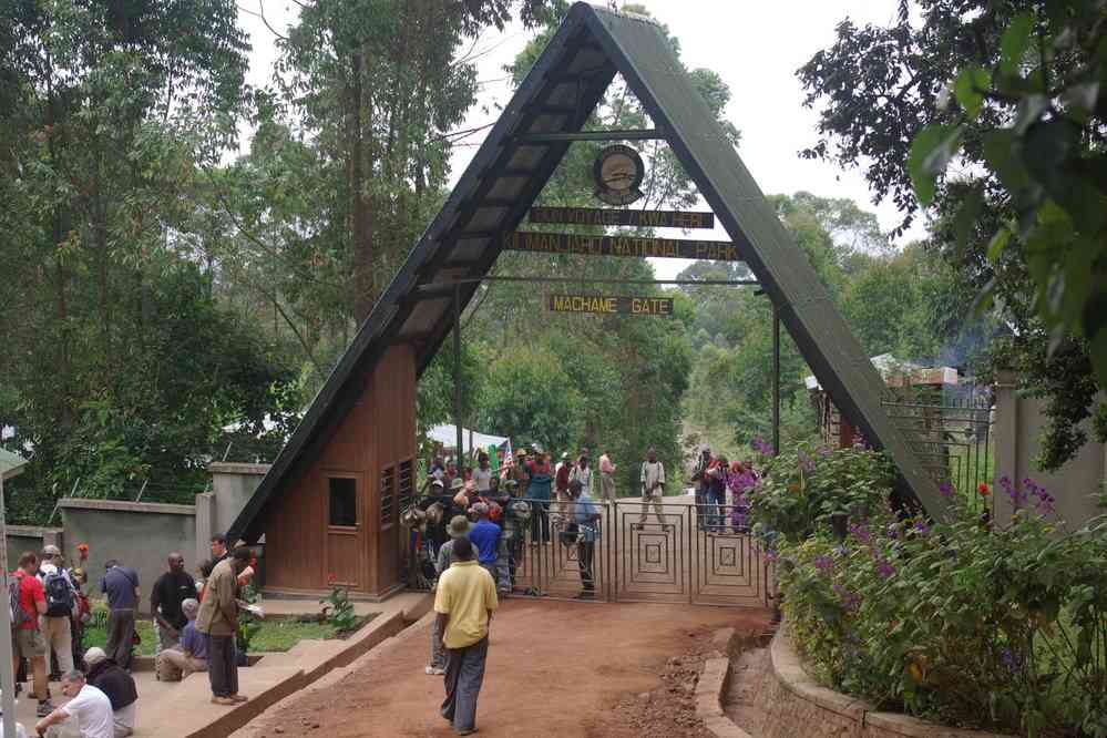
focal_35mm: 68
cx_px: 554
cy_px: 369
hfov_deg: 29.9
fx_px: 2075
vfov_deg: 20.2
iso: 100
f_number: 6.7
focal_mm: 45
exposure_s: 1/125
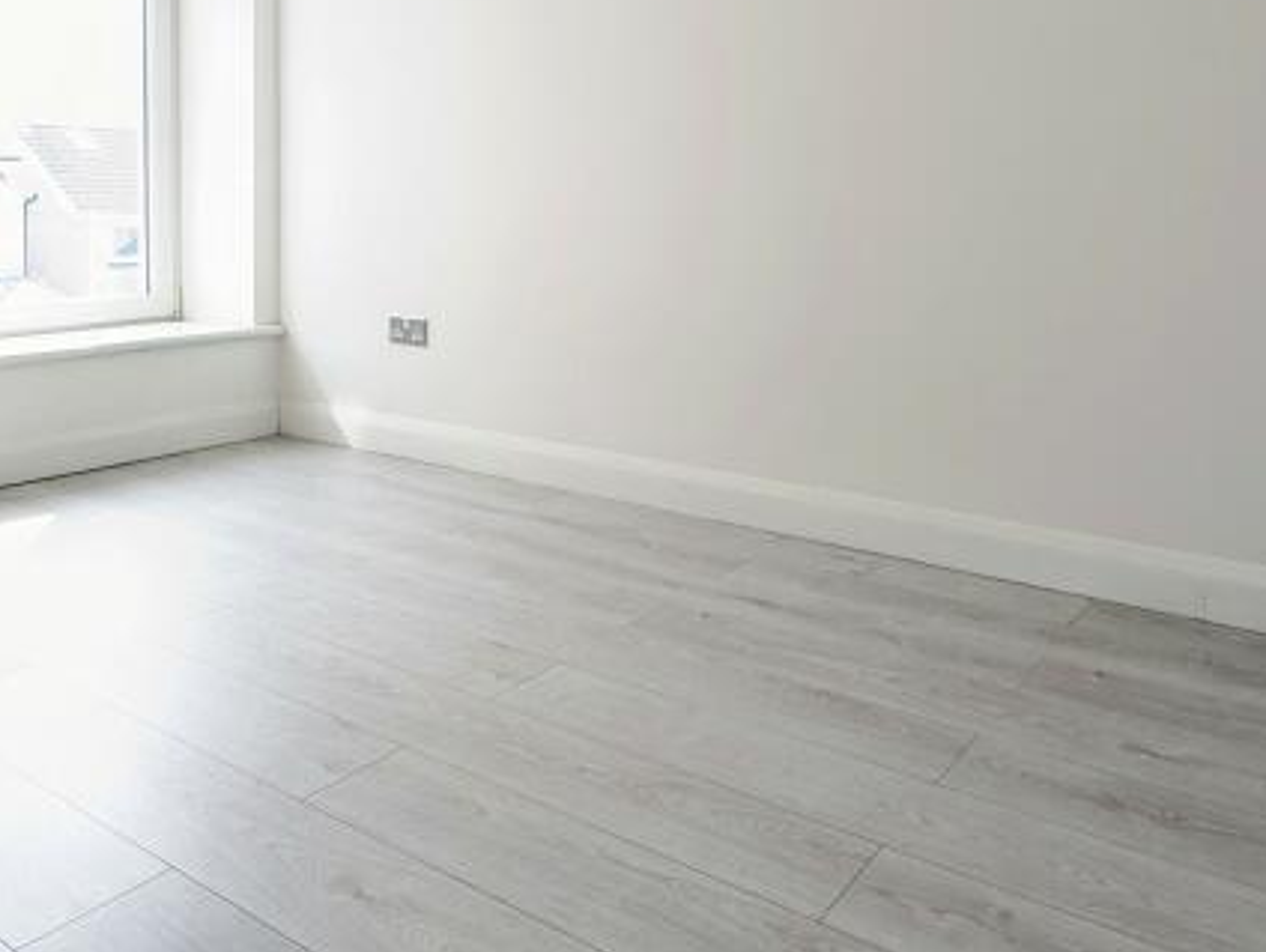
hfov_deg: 61.2
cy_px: 243
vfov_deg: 46.6
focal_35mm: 29
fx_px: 1062
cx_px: 520
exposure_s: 1/75.7
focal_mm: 2.23
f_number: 1.95
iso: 41
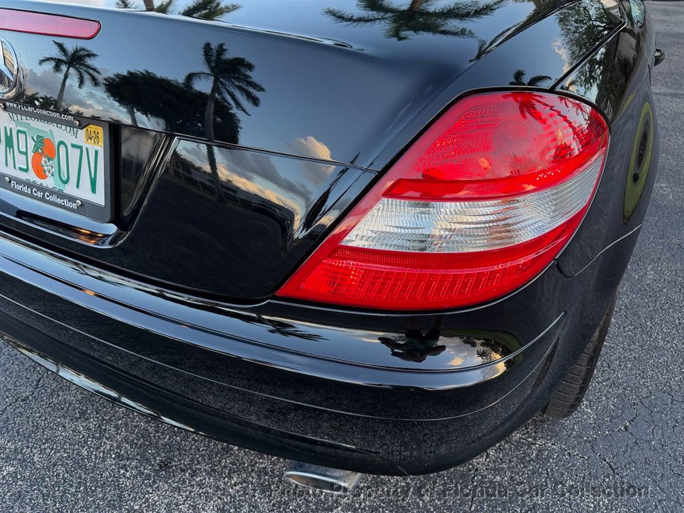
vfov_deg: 56.8
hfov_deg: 71.6
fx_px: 474
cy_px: 256
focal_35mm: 24
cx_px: 342
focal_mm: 6.76
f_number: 1.78
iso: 160
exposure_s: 1/159
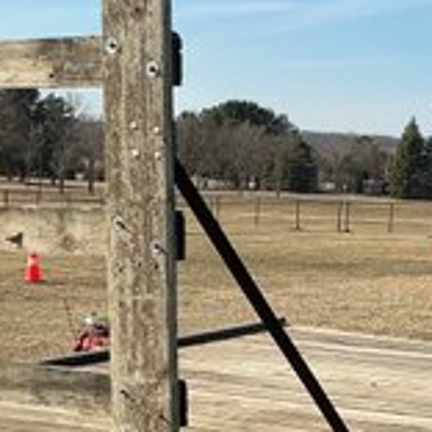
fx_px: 1412
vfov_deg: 17.2
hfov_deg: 17.4
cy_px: 378
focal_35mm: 100
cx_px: 190
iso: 25
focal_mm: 3
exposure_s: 1/1675
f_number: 1.8
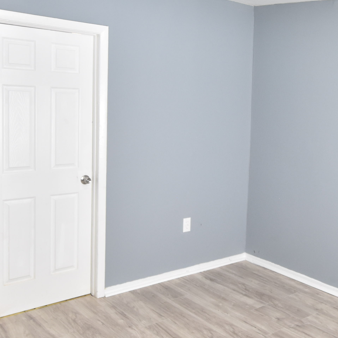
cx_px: 230
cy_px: 135
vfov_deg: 41.7
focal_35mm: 40
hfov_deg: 41.2
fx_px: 442
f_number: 4
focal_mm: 10
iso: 800
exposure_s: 1/90
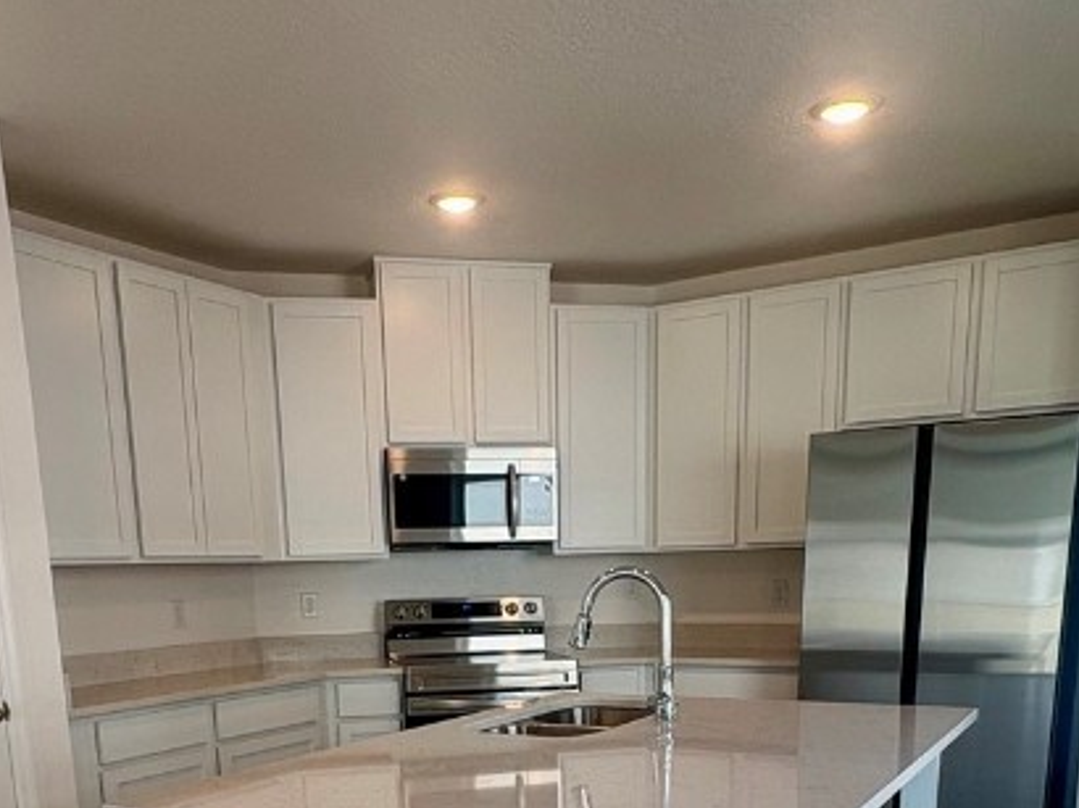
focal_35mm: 35
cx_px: 495
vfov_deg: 36.5
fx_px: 1090
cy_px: 811
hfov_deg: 52.6
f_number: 2.2
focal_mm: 2.22
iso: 64
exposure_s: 1/120
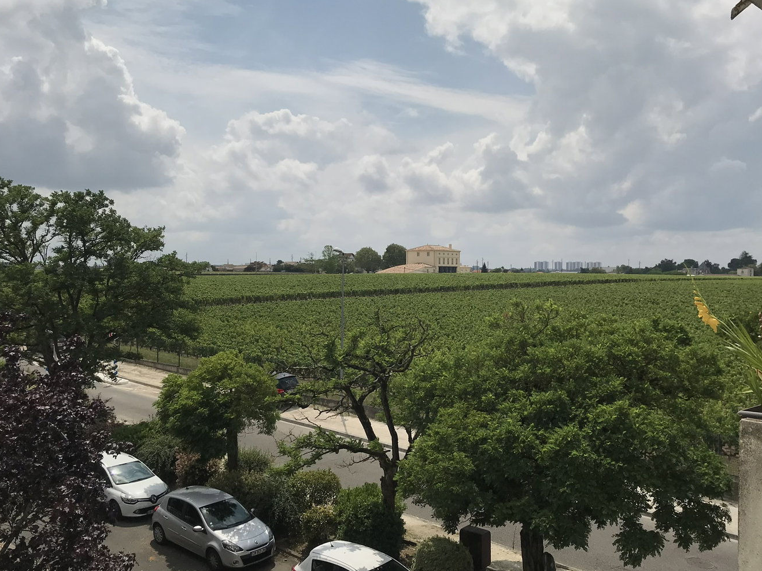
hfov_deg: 54.0
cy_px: 295
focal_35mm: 34
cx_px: 382
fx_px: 748
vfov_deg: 41.8
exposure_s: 1/8000
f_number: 1.8
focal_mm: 3.99
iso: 20
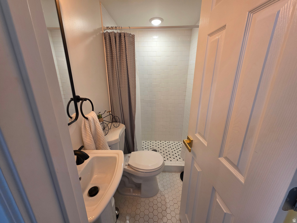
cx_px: 148
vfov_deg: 89.9
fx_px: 112
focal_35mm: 13
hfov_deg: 106.2
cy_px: 112
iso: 125
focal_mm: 2.2
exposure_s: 1/120
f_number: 1.9
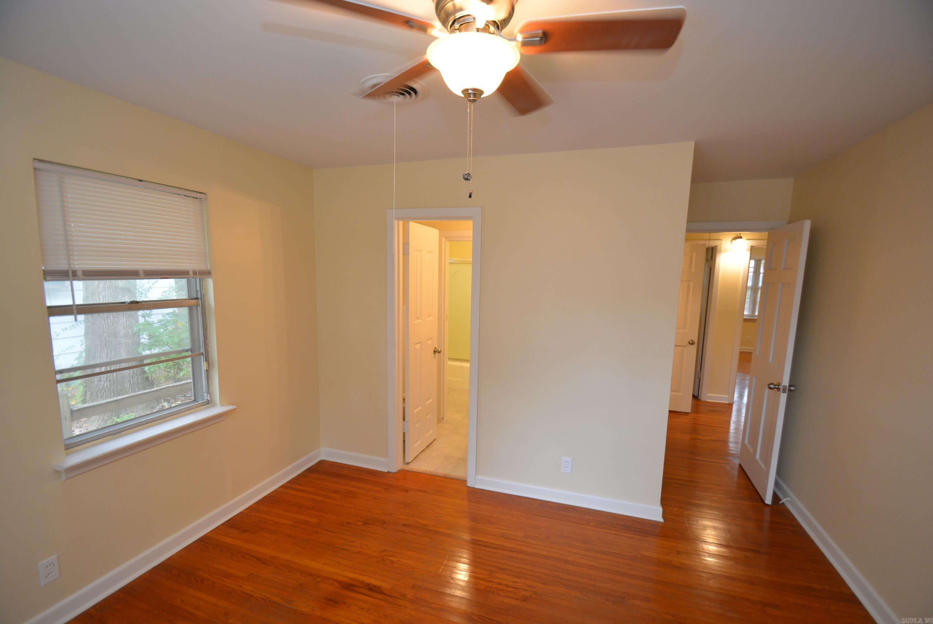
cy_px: 312
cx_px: 466
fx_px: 389
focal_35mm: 15
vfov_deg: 77.4
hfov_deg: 100.3
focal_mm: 10
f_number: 4
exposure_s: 1/60
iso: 640
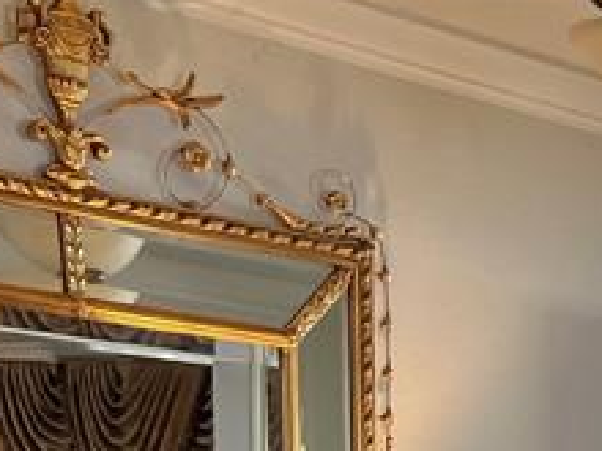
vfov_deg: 10.9
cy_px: 981
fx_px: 2104
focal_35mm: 121
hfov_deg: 14.3
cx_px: 1097
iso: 160
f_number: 1.5
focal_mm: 5.7
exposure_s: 1/60
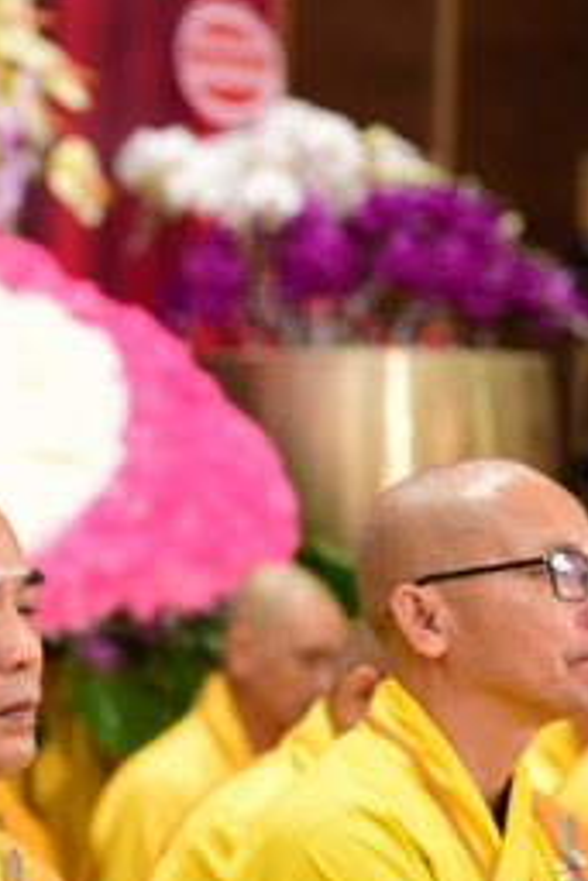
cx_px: -89
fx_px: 7462
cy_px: 675
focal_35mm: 305
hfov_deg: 4.5
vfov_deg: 6.7
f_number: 4
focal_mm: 120
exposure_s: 1/50
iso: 800
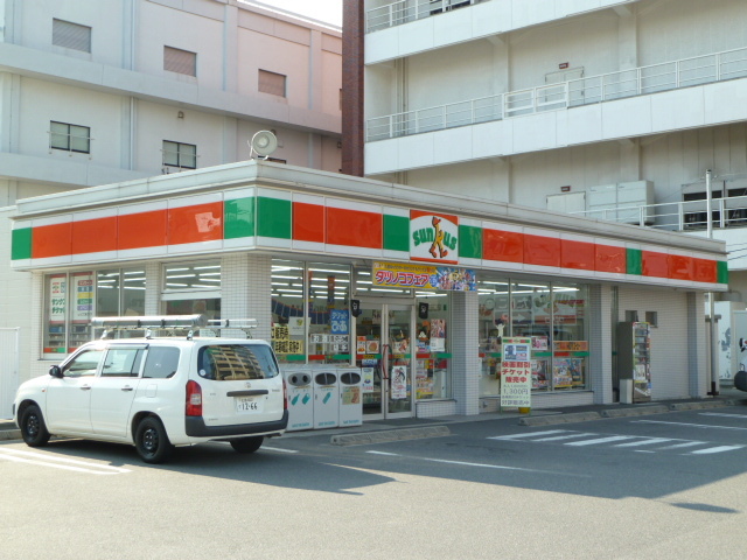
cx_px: 374
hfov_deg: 39.7
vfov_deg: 30.3
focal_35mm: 48
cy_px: 280
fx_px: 1036
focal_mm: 7.9
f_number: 4
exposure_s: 1/160
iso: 80
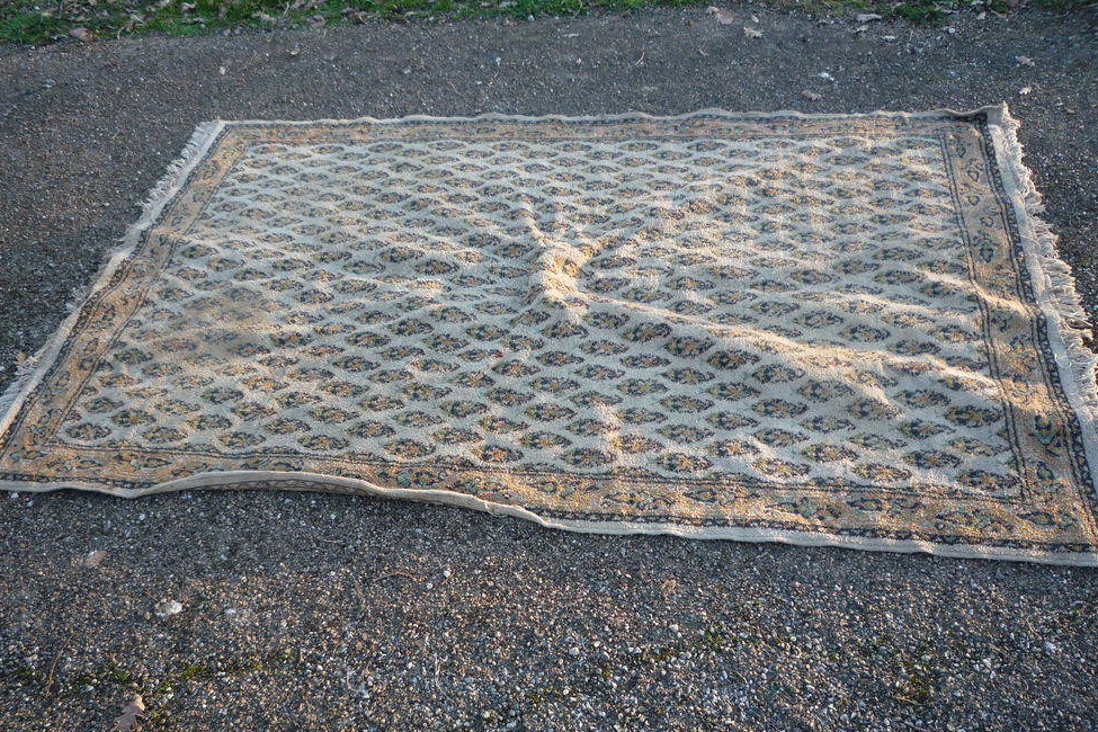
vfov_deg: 41.0
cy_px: 417
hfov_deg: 58.7
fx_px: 976
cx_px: 551
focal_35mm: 32
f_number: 3.3
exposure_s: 1/80
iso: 100
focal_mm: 5.2
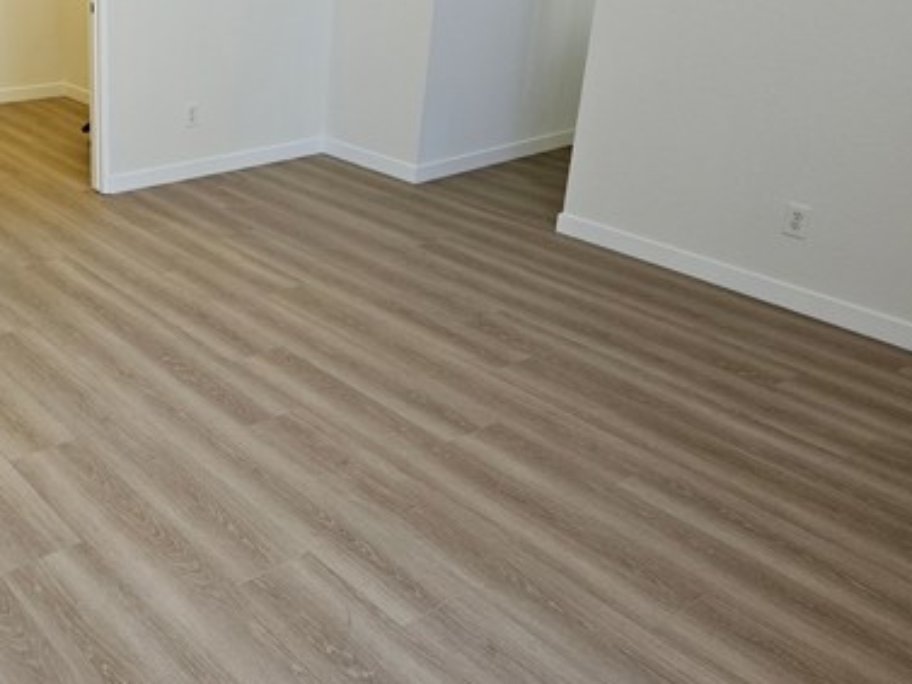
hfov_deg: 45.3
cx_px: 174
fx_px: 1028
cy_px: 210
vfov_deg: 36.3
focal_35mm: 39
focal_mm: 5.4
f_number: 1.8
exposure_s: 1/120
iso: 250
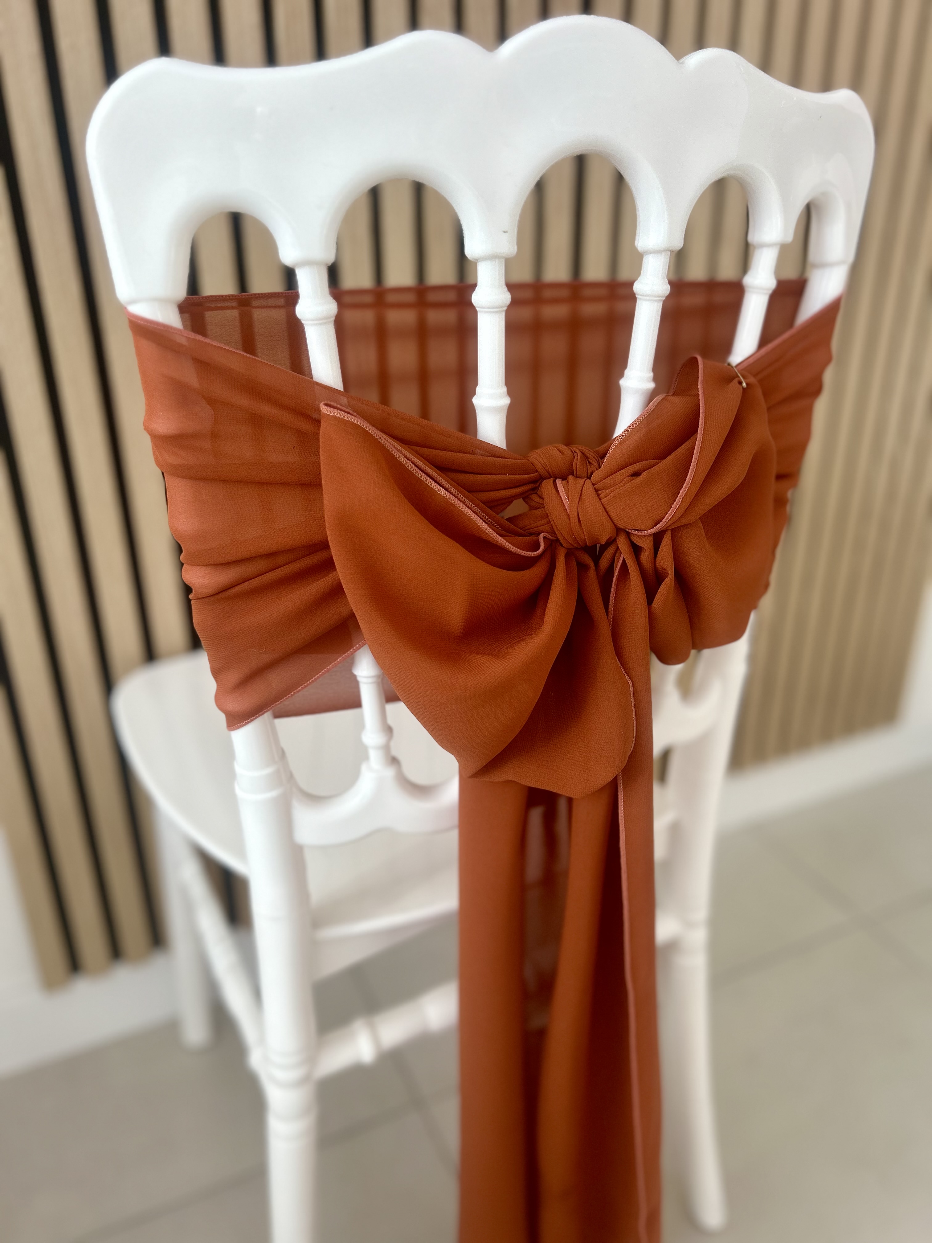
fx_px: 933
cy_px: 622
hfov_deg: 53.1
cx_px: 466
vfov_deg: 67.3
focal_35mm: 26
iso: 50
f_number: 1.5
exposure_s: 1/639
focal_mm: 5.7
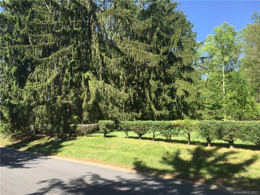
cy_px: 98
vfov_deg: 48.2
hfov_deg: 61.7
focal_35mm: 29
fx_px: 218
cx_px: 130
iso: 25
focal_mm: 4.15
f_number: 2.2
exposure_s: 1/553
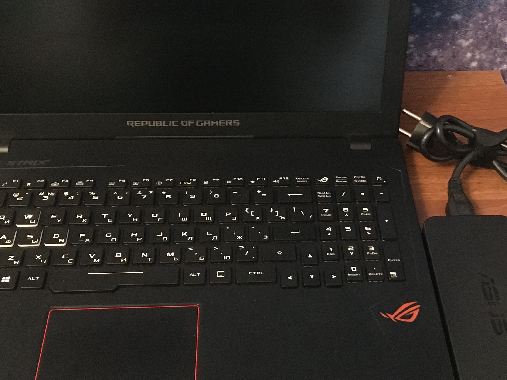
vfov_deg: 29.5
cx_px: 285
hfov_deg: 38.8
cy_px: 138
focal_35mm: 49
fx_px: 718
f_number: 2.2
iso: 800
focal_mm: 4.15
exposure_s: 1/17
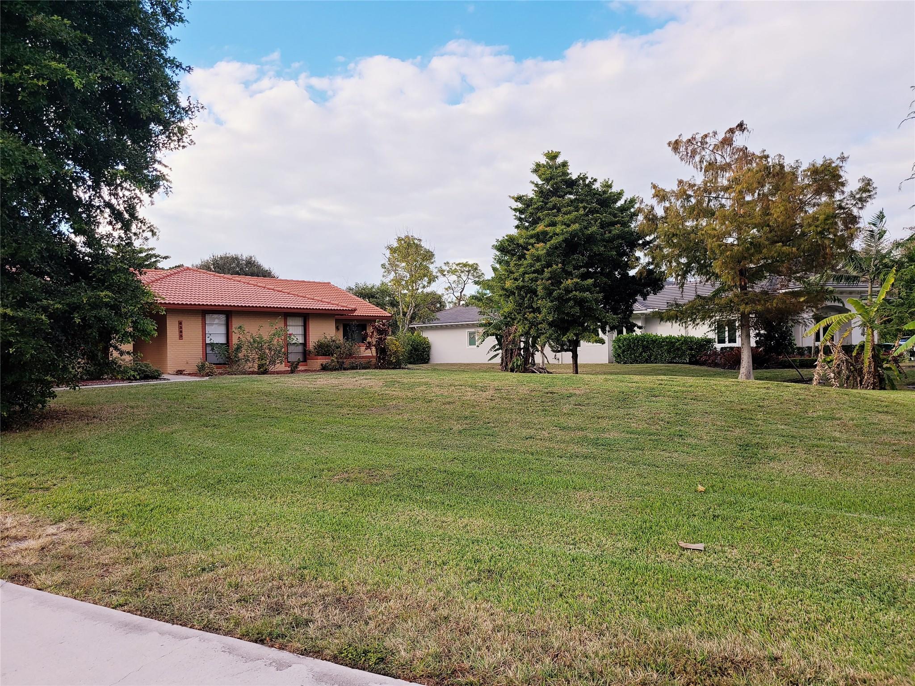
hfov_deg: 67.3
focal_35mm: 26
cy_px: 343
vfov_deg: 53.1
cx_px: 458
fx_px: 687
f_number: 1.8
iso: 40
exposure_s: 1/730
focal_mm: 5.4
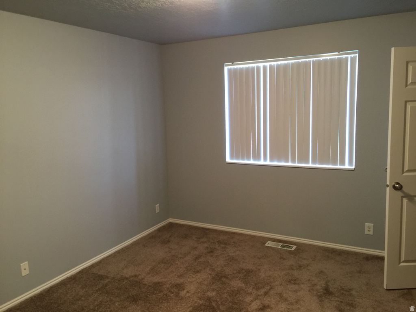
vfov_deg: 48.2
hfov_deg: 61.7
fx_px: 349
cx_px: 208
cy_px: 156
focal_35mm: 29
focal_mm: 4.15
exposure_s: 1/15
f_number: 2.2
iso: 100
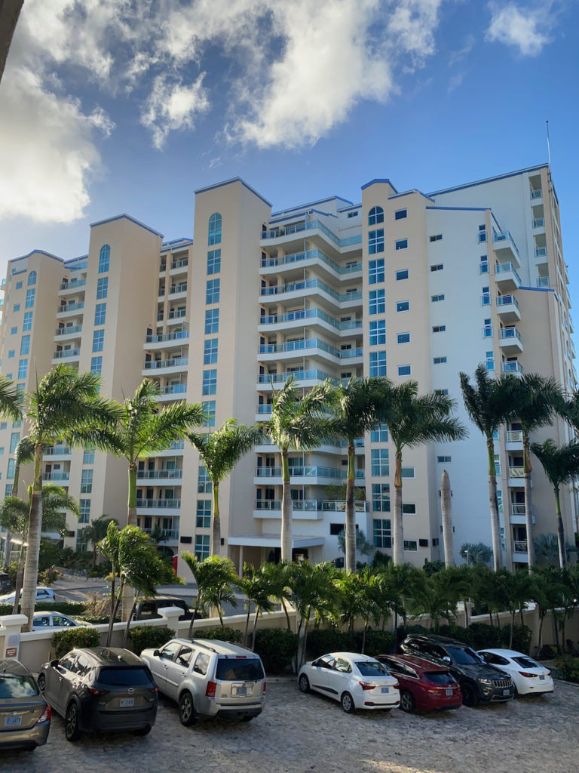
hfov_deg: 53.1
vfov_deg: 67.3
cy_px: 386
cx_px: 290
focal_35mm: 26
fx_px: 580
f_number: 1.8
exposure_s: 1/1412
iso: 32
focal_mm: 4.25
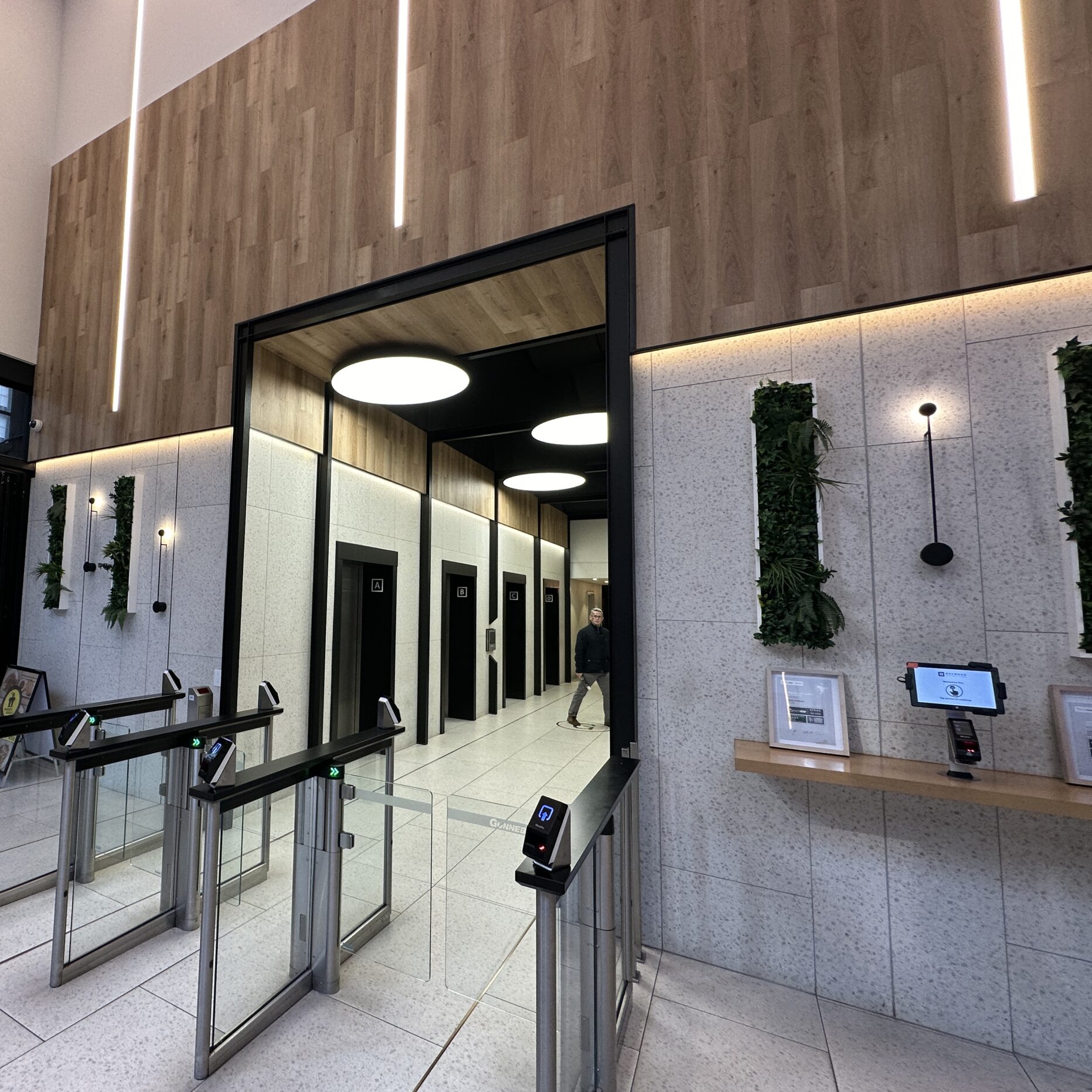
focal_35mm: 17
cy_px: 550
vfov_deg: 84.0
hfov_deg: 81.2
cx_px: 365
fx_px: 607
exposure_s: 1/100
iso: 100
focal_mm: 2.22
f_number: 2.2
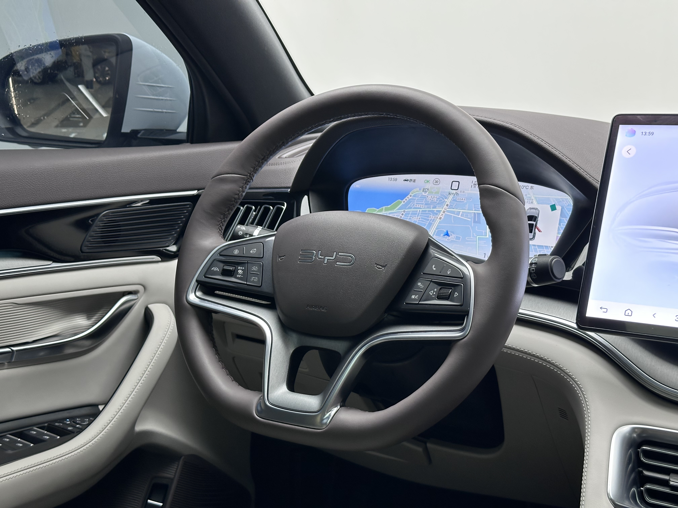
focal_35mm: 48
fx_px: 940
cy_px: 254
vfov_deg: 30.3
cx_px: 339
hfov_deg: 39.7
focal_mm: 6.86
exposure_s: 1/46
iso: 125
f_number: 1.78
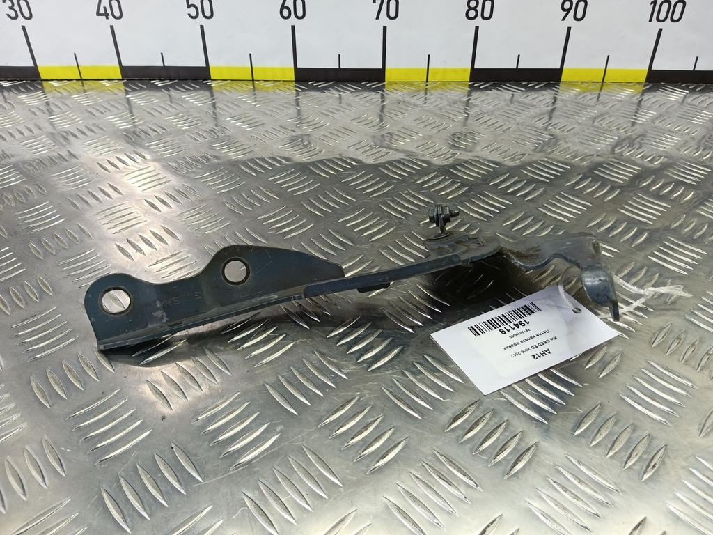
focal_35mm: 23
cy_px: 268
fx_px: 474
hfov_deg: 73.9
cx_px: 356
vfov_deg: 58.9
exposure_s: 1/50
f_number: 1.6
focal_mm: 4.11
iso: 111
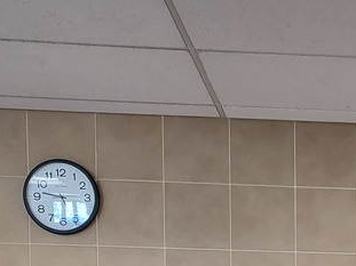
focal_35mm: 79
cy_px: 448
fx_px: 812
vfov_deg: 16.3
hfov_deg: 22.8
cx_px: 426
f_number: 1.8
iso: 400
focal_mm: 4.6
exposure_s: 1/60
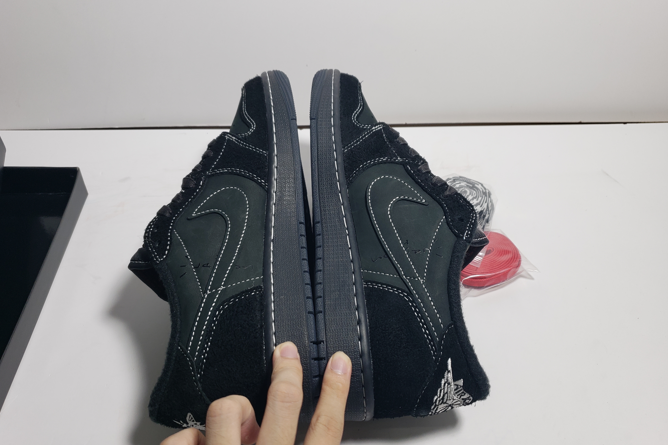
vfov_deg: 46.4
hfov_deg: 65.5
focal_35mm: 28
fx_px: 520
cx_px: 329
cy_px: 223
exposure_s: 1/398
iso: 50
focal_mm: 4.3
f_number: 1.5
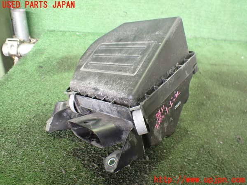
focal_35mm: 30
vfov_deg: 46.8
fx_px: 214
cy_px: 92
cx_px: 124
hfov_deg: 60.0
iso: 800
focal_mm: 5.4
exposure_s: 1/40
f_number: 2.3
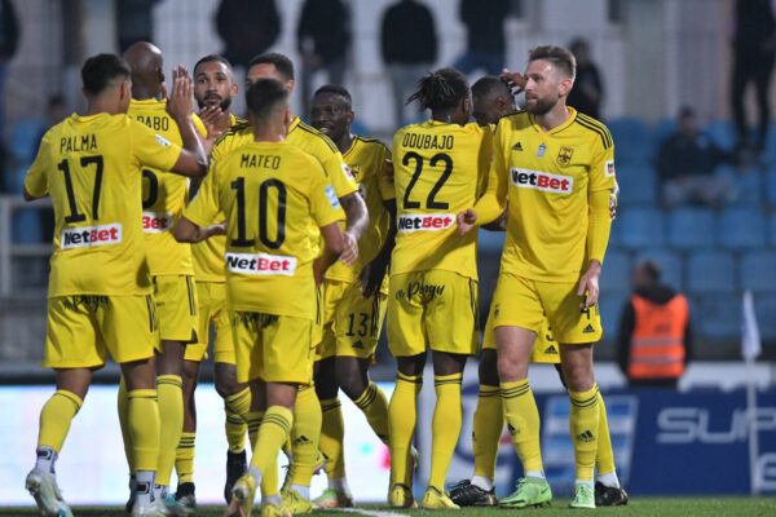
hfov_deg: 4.6
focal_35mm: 450
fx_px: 9699
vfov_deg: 3.1
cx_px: 388
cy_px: 258
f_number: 2.8
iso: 3200
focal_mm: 300
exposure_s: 1/1600
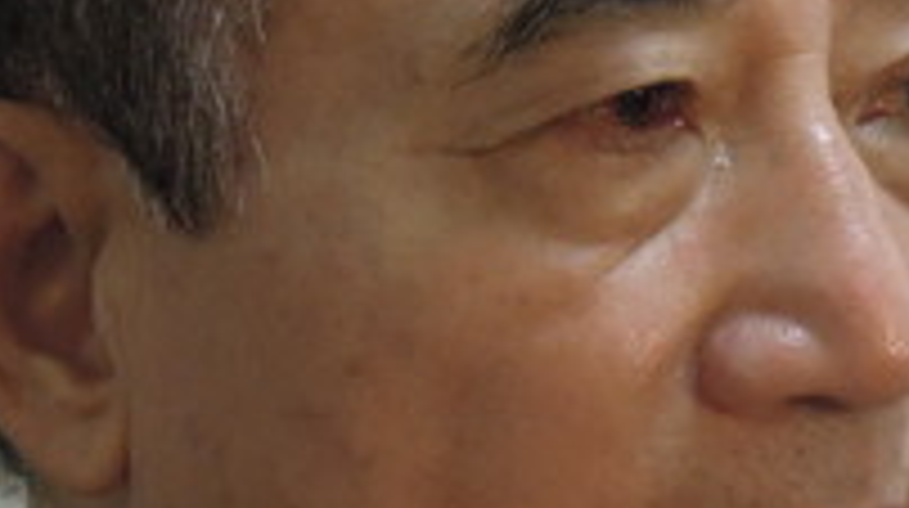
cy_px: 238
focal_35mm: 201
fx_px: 4838
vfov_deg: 6.0
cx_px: 540
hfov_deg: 10.7
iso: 800
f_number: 4.2
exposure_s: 1/20
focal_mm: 11.1
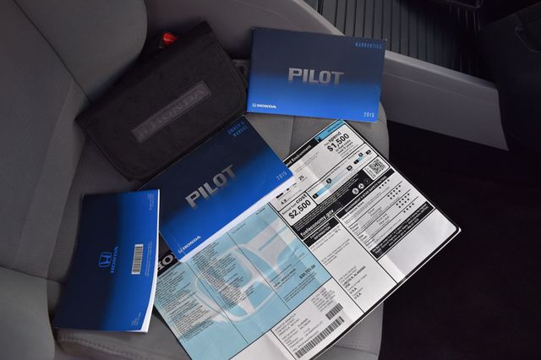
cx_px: 270
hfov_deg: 62.0
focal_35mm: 30
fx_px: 451
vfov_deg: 43.6
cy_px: 180
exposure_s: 1/50
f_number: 8
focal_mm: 20
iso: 400
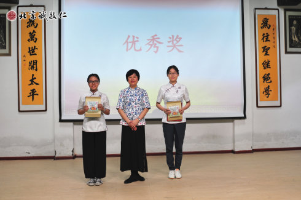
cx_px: 150
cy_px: 100
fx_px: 301
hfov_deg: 53.2
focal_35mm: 36
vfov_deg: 36.8
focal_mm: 24
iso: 200
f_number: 3.2
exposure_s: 1/40
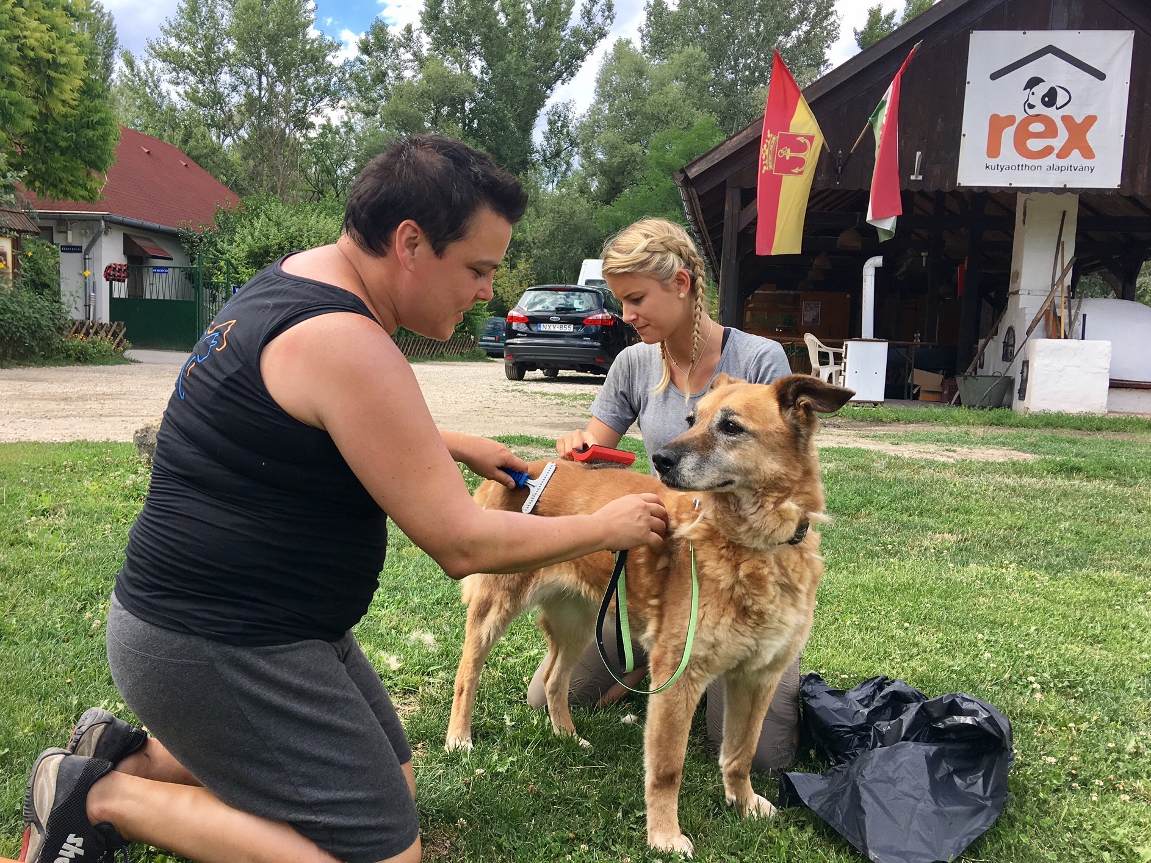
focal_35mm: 31
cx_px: 550
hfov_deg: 58.3
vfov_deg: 45.4
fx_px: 1031
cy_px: 439
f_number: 2.2
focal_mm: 4.15
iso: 25
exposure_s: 1/591
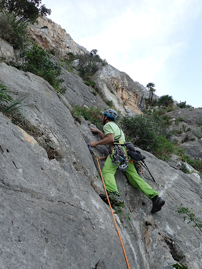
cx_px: 101
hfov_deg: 54.9
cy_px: 134
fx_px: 195
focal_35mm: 25
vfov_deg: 69.4
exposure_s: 1/250
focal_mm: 4.5
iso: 100
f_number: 2.8
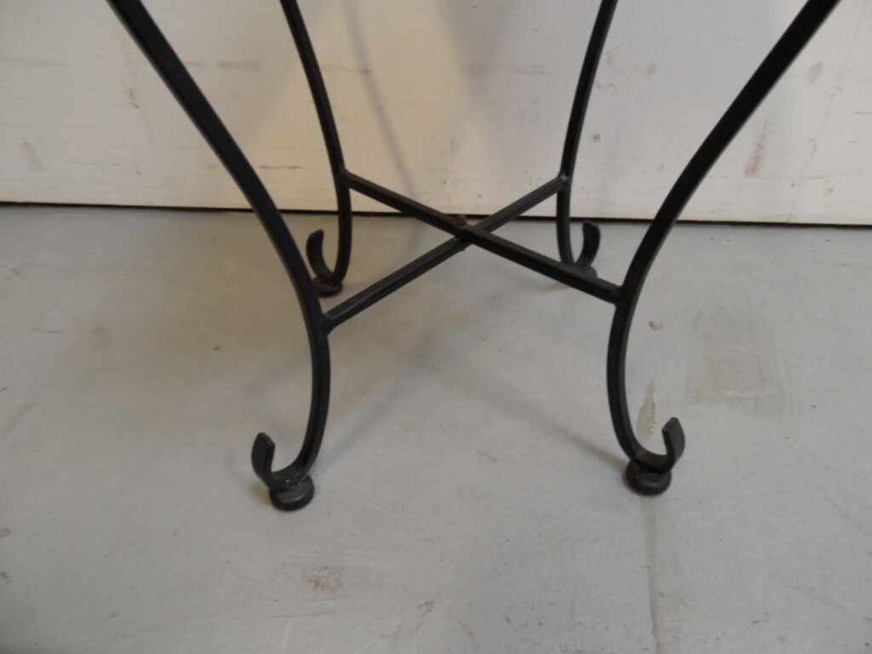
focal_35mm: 24
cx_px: 436
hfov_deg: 71.6
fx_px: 605
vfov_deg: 56.8
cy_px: 327
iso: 240
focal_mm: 3.9
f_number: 3.2
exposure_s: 1/15
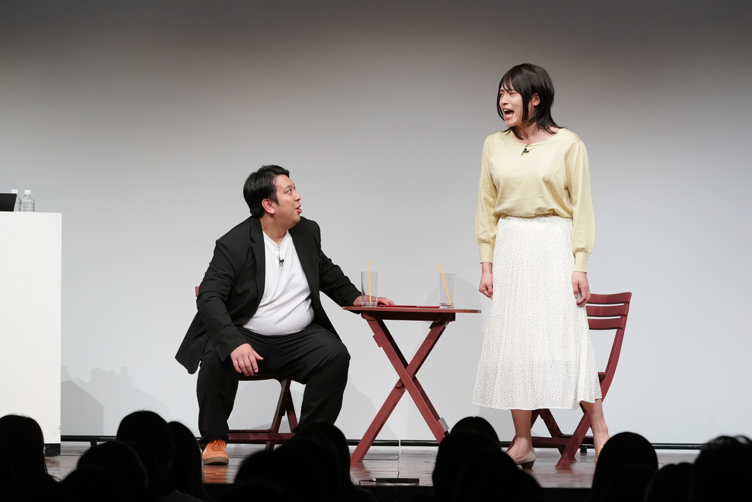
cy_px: 251
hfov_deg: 12.5
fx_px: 3426
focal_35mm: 164
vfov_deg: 8.4
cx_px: 376
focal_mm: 164
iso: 5000
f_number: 6.3
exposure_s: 1/320
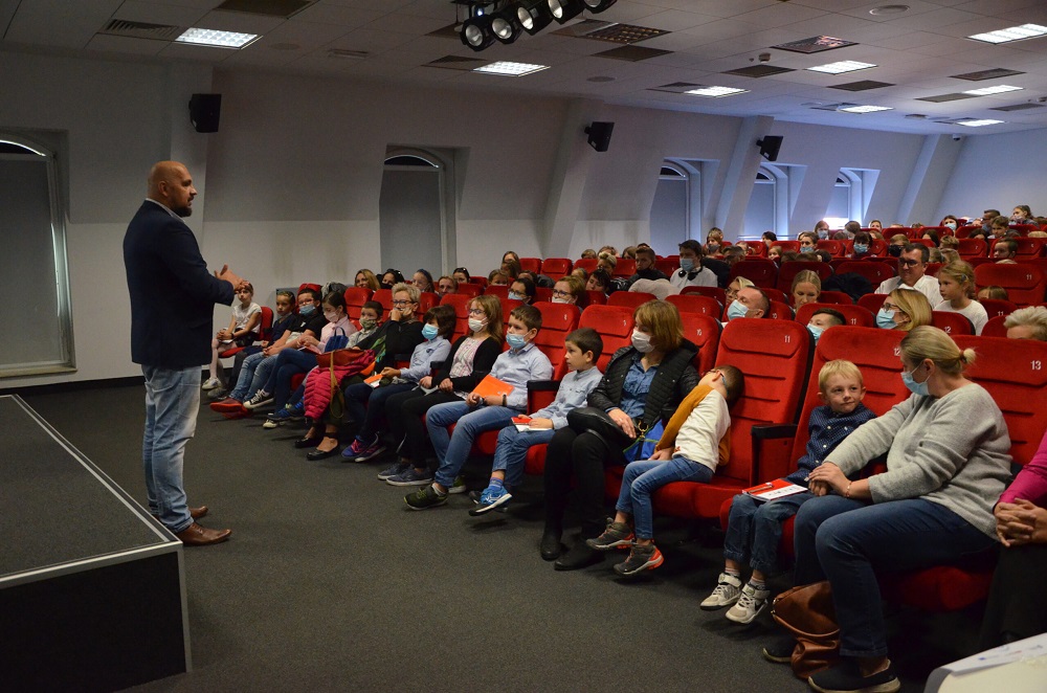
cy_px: 346
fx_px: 914
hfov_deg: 59.6
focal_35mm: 32
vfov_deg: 41.5
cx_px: 524
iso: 3200
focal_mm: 21
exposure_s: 1/50
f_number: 3.8
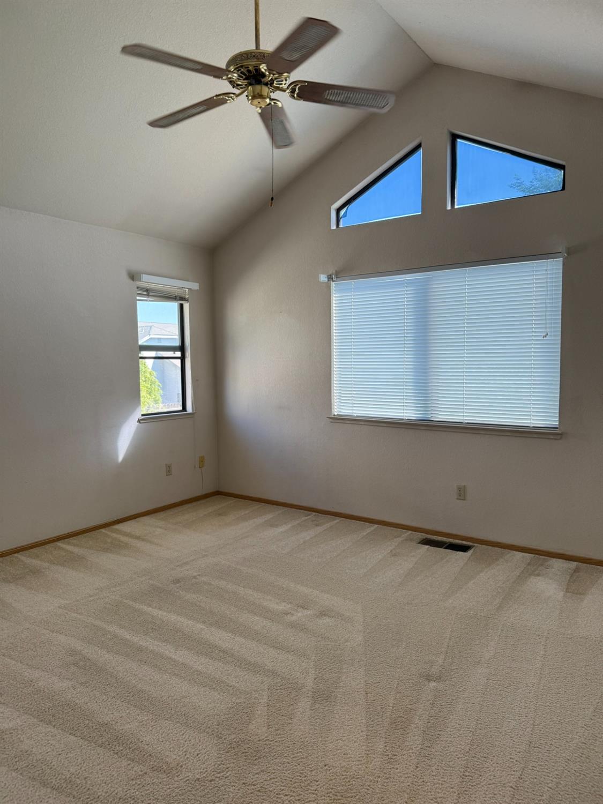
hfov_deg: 56.8
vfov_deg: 71.6
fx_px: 557
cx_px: 302
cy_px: 402
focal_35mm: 24
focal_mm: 6.76
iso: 100
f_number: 1.78
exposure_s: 1/314
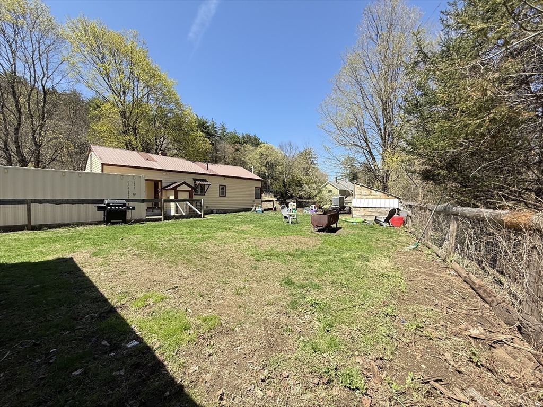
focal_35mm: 14
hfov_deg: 102.1
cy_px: 204
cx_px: 272
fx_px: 220
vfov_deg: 85.7
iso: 64
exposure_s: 1/1087
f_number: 2.2
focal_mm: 2.22
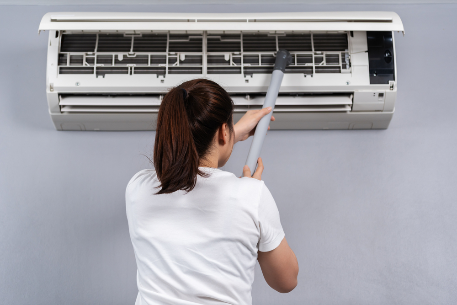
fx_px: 889
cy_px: 152
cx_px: 228
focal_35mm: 70
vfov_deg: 19.5
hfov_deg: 28.8
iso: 400
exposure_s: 1/250
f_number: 4
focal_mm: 70
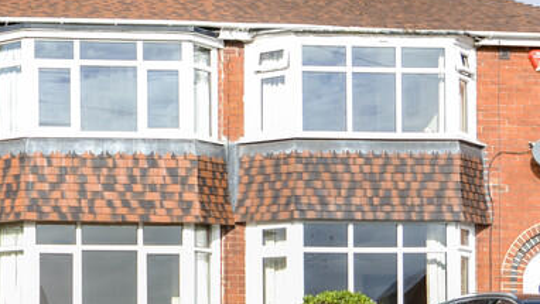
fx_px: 1266
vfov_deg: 13.7
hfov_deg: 23.8
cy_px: 180
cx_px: 122
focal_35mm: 88
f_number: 7.1
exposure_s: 1/200
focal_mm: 21
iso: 100
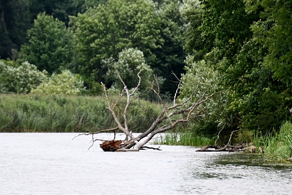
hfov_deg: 3.8
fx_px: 4453
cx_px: 235
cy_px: 39
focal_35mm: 549
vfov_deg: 2.5
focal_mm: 300
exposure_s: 1/500
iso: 400
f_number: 5.6
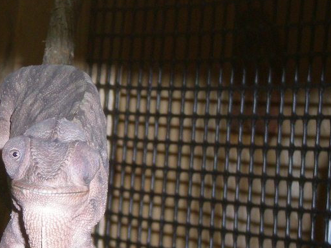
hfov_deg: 8.6
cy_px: 187
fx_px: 2180
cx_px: 7
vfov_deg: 6.5
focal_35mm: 228
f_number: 8.5
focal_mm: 18.9
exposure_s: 1/120
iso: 151
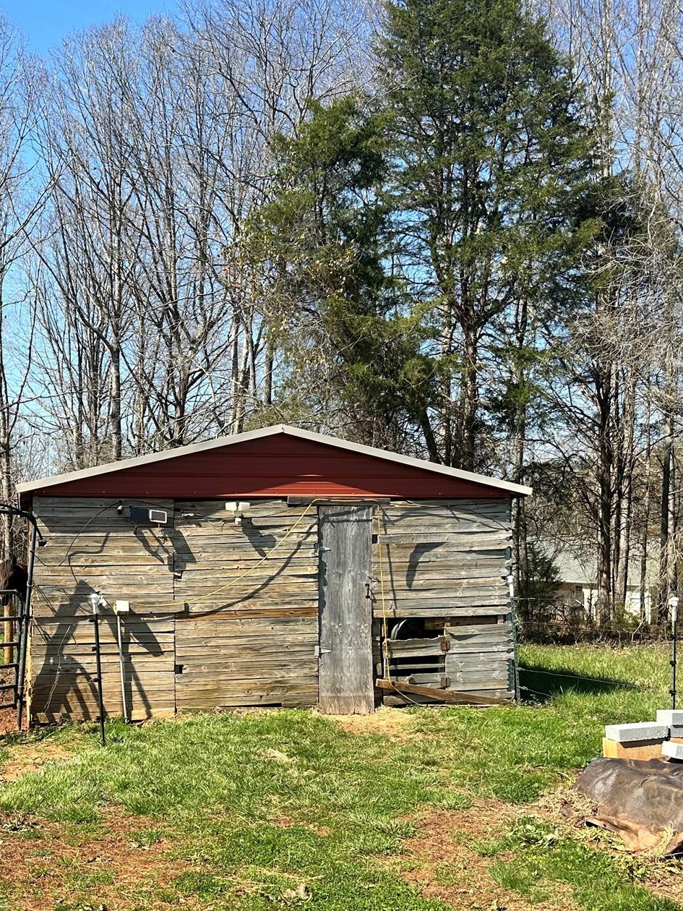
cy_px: 534
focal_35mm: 39
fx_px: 1026
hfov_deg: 36.3
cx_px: 204
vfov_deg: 47.7
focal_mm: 6.86
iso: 80
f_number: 1.78
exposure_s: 1/2660
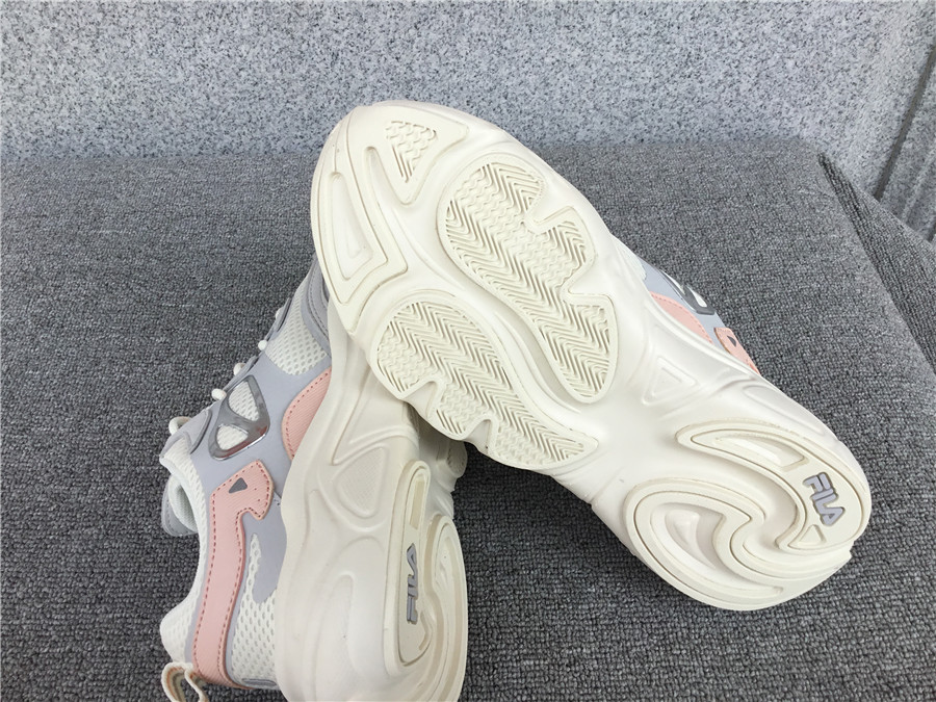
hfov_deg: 58.4
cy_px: 351
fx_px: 838
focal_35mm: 31
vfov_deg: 45.4
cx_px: 468
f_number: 2.4
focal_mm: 3.3
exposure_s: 1/590
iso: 25
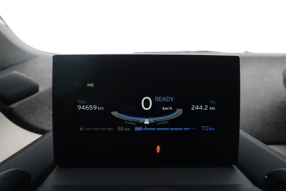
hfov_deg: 73.7
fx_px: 191
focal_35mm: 24
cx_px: 143
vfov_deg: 53.1
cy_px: 96
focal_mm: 8.8
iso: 1000
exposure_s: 1/60
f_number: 2.5
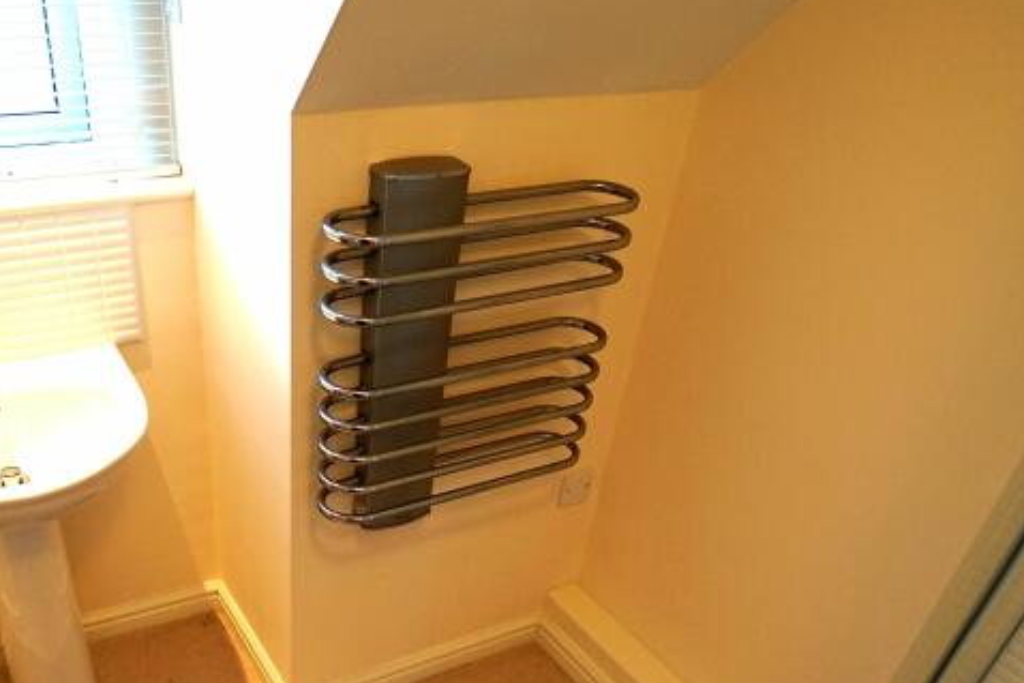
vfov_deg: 41.0
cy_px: 583
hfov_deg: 61.0
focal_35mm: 30
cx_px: 375
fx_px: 854
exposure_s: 1/160
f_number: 4
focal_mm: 14
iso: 800
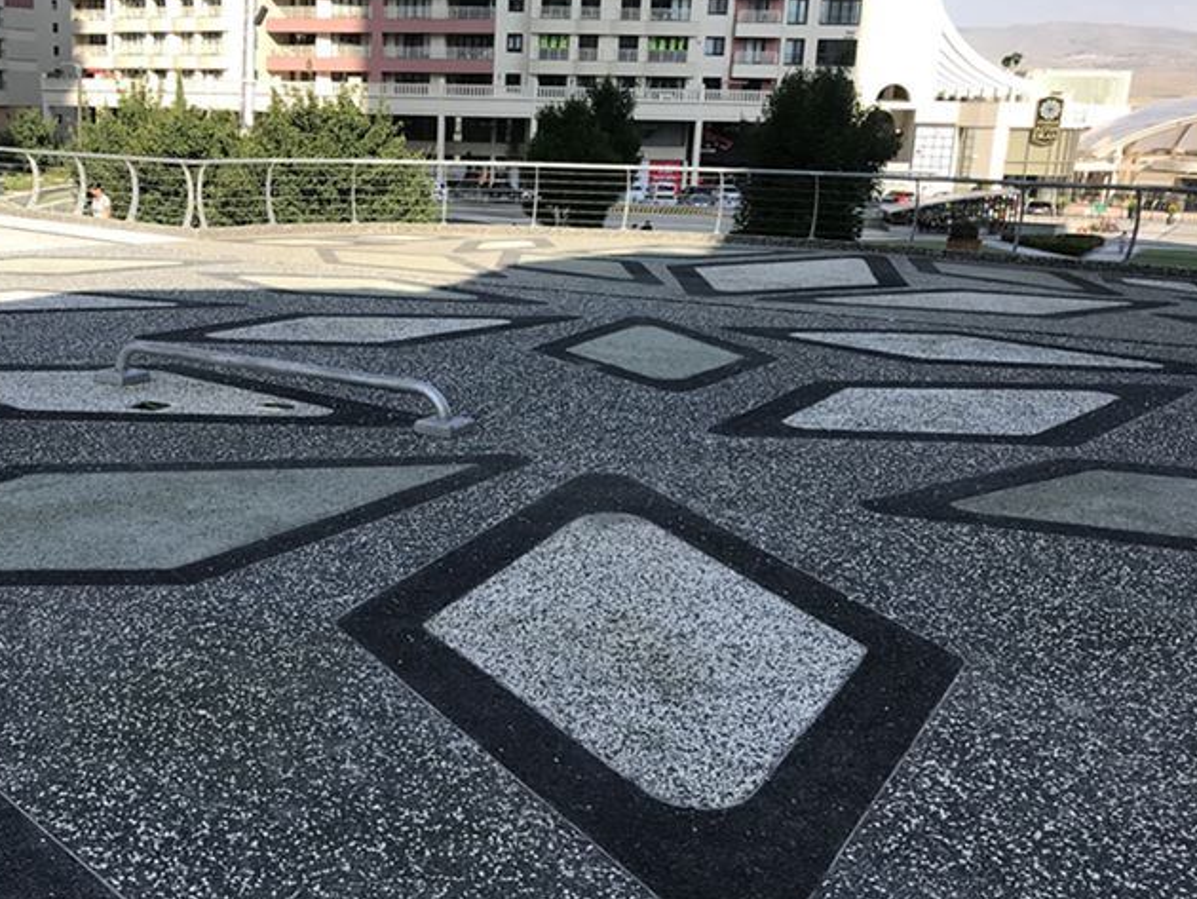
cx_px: 403
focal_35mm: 40
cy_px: 526
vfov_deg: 35.9
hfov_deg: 46.1
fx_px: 1384
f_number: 1.8
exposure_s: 1/1064
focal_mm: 3.99
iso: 20
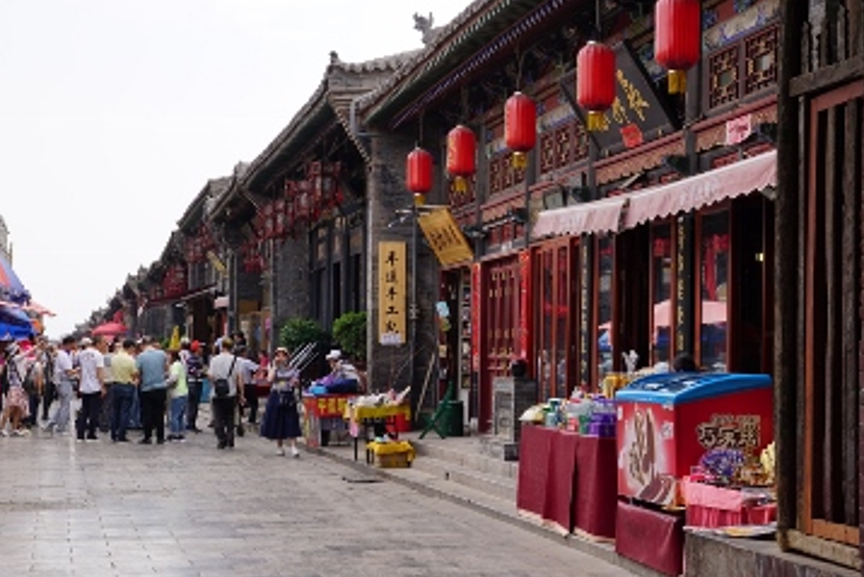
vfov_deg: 20.3
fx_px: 1609
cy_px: 262
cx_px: 444
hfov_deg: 30.1
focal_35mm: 67
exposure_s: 1/125
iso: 100
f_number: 8
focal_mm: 40
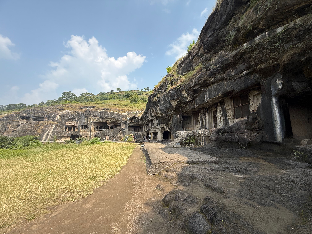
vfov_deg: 85.7
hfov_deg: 102.1
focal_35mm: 14
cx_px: 156
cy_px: 117
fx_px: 126
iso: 50
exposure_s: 1/1033
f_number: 2.2
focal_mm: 2.22
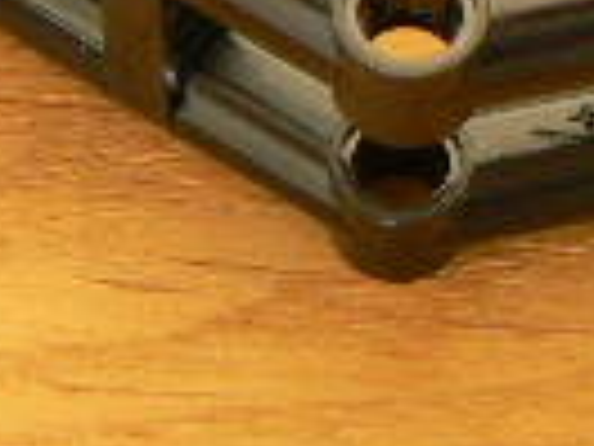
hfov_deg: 11.3
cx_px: 360
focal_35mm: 175
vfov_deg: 7.9
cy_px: -577
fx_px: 3003
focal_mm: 6
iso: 100
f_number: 4
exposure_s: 1.6
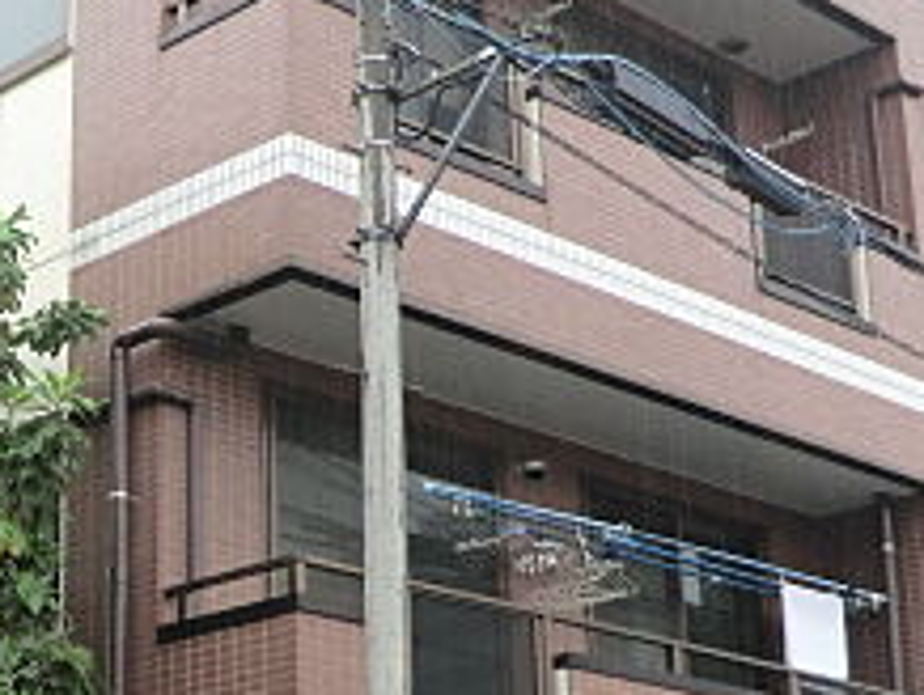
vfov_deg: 17.3
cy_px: 500
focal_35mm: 85
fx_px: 2271
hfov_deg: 22.4
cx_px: 85
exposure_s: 1/60
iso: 100
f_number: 3.5
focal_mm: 5.2
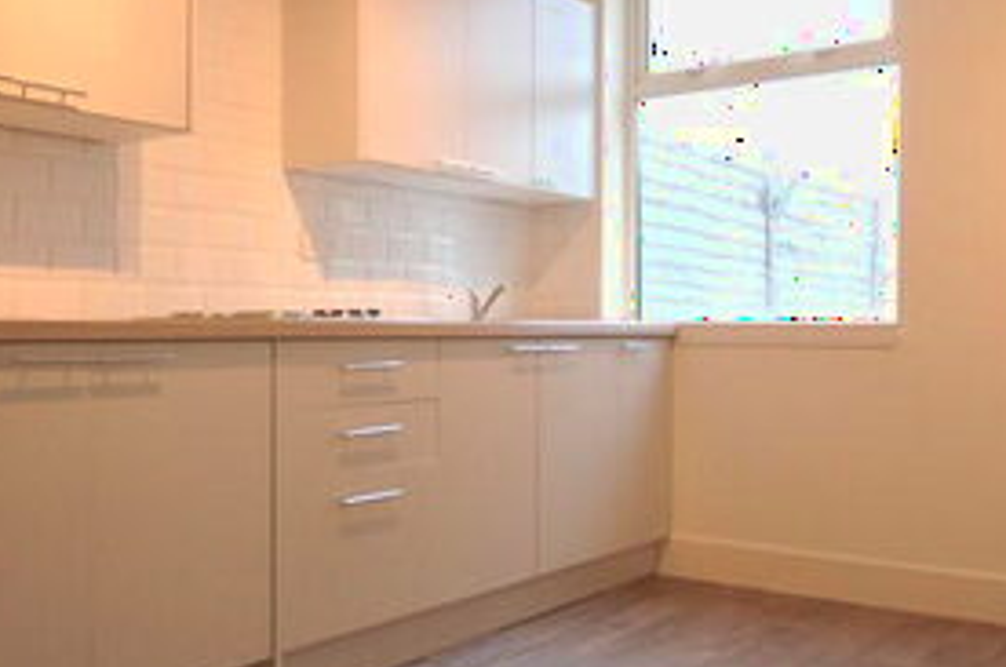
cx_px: 375
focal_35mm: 38
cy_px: 306
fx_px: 1060
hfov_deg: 50.2
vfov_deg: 34.9
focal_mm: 10
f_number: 4
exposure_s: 1/40
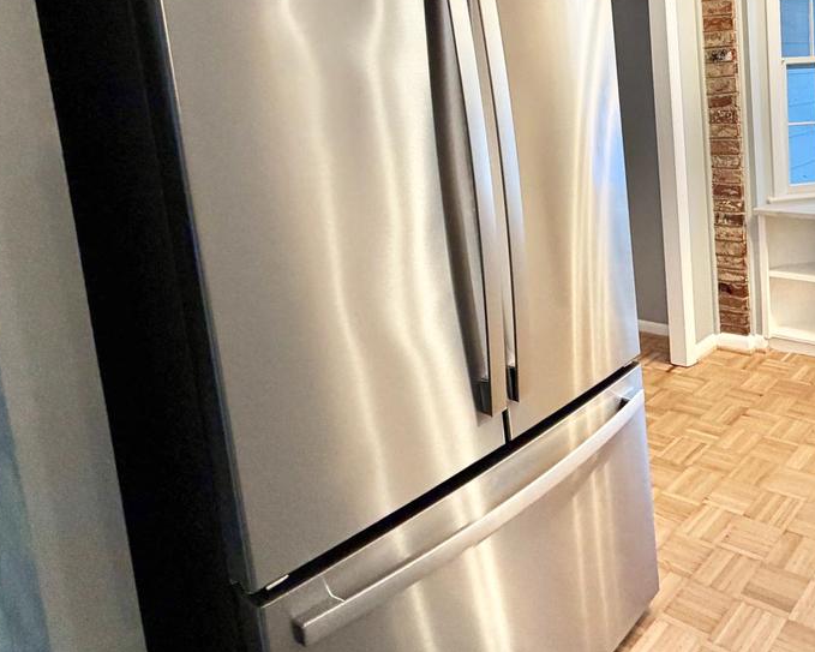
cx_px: 731
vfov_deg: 47.8
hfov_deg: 53.1
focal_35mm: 29
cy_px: 151
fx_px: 699
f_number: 2.2
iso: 250
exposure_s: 1/120
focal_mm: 2.22
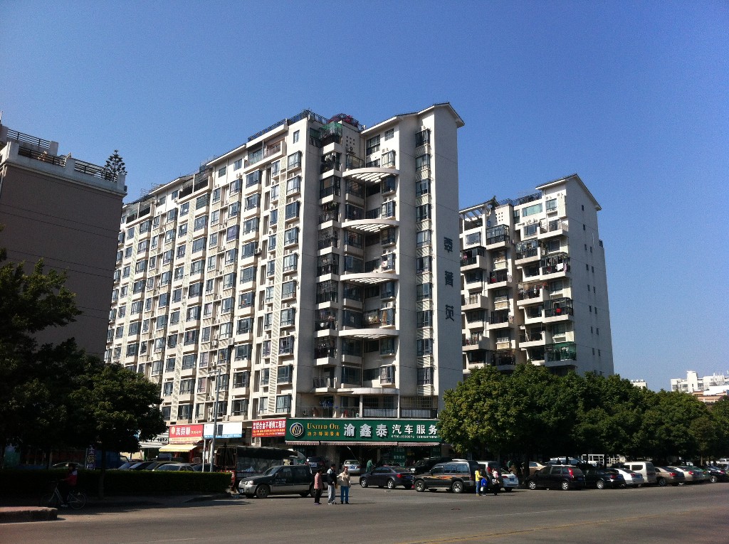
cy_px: 272
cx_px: 364
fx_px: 736
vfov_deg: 40.6
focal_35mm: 35
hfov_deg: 52.7
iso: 80
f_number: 2.8
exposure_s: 1/1588
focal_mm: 3.85
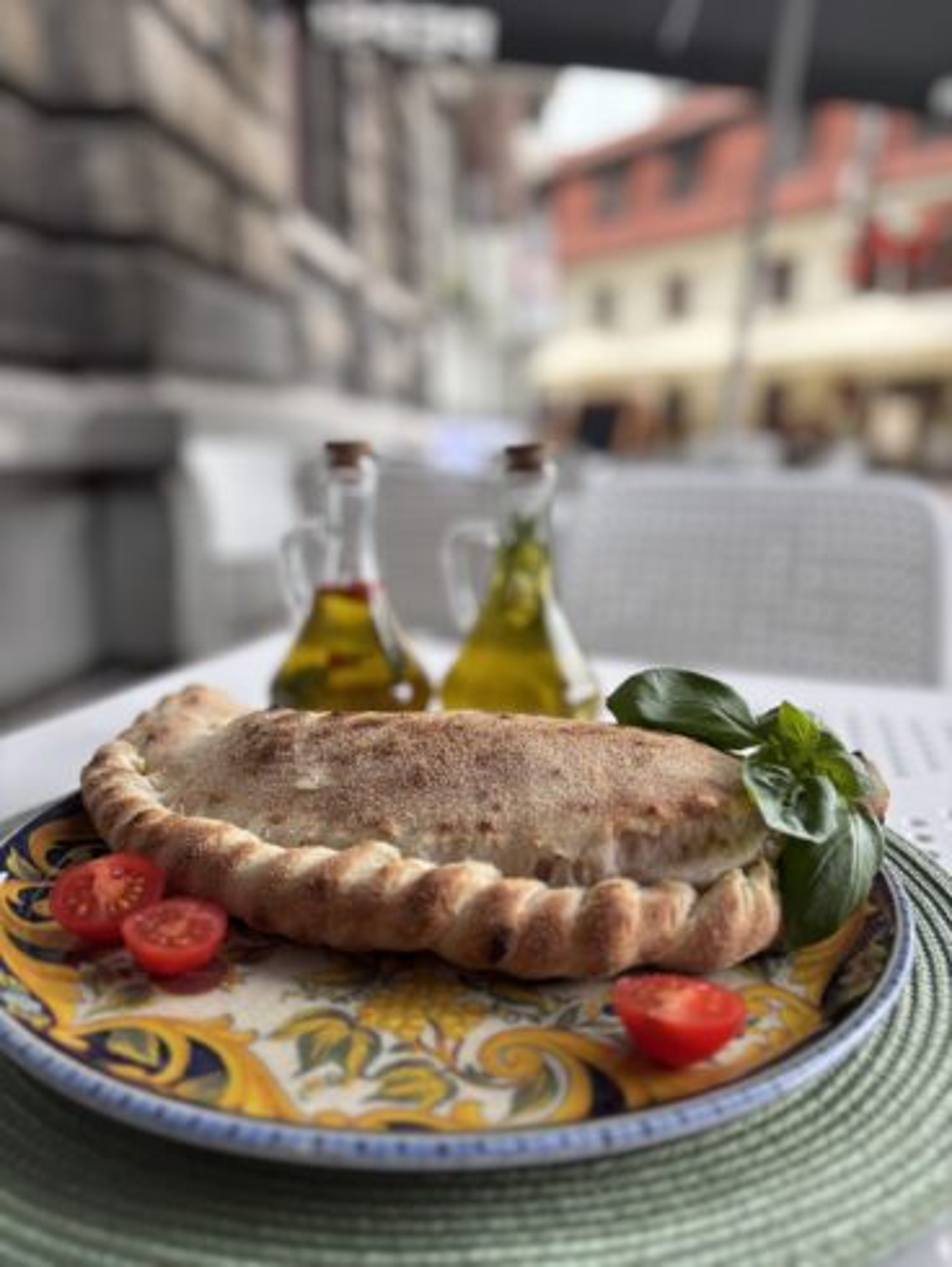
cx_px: 476
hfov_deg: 53.1
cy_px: 634
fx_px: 953
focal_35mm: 26
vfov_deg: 67.3
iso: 40
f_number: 1.6
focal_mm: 5.96
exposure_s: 1/155
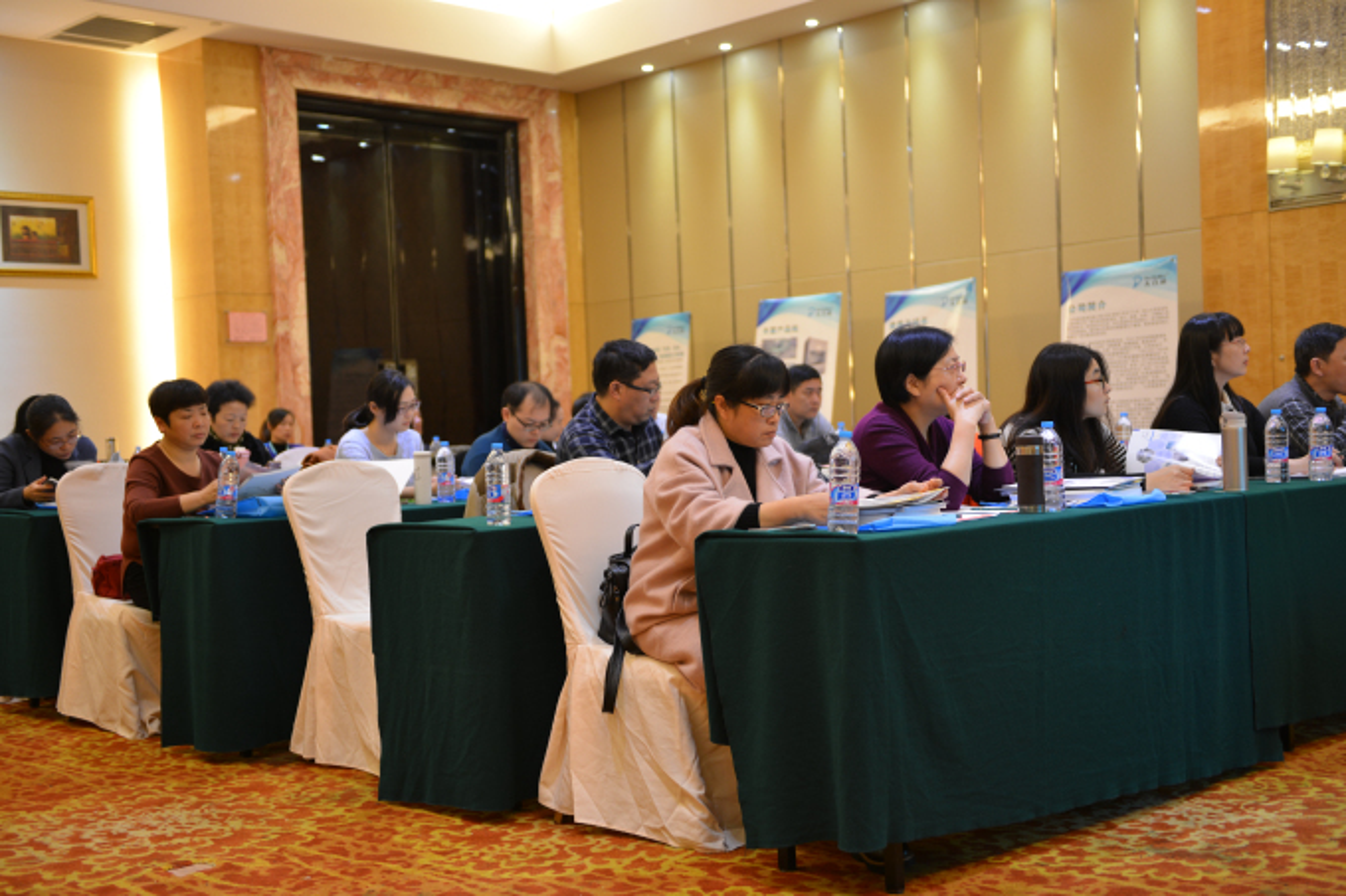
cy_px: 448
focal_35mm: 45
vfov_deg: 29.9
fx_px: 1682
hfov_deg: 43.6
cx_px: 673
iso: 400
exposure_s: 1/25
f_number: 2.8
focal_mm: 45
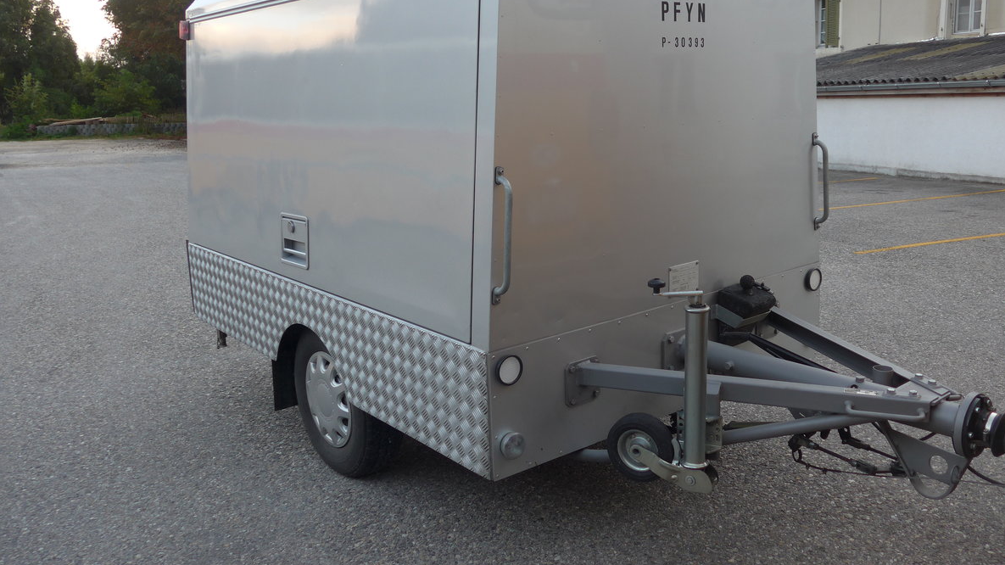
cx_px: 508
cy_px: 237
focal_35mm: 32
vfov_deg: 36.6
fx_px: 853
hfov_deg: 61.0
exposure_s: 1/100
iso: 80
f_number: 2.2
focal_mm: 6
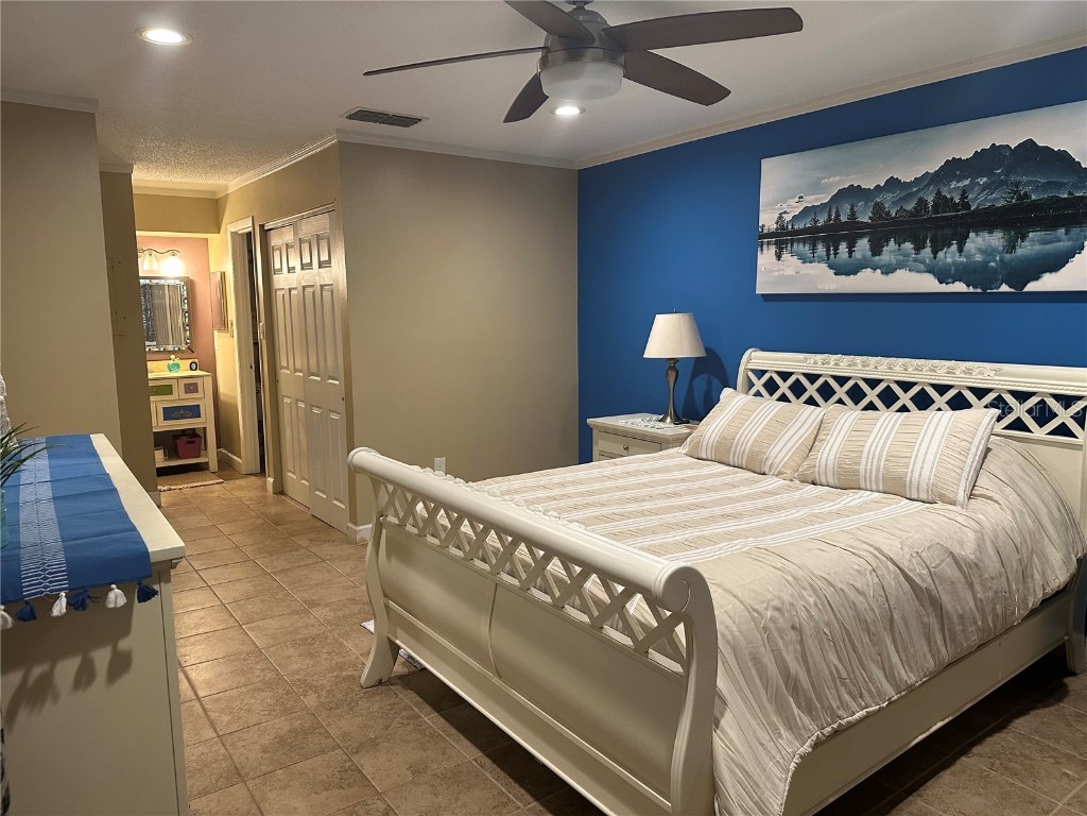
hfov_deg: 71.6
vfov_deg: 56.8
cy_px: 408
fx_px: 754
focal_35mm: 24
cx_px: 544
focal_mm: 6.86
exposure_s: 1/60
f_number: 1.78
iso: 320
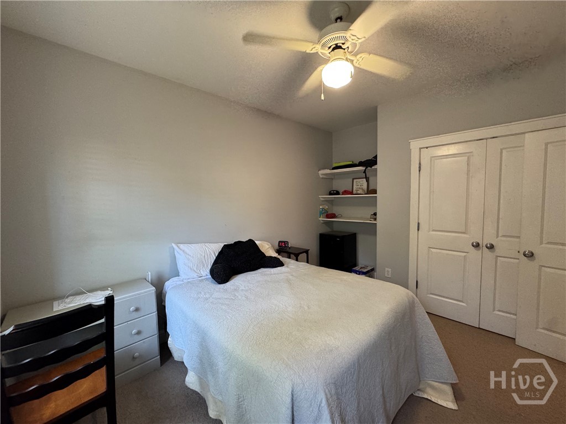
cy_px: 212
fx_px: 229
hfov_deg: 102.1
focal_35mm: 14
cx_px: 283
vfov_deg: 85.7
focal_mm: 2.22
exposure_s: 1/60
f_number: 2.2
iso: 500
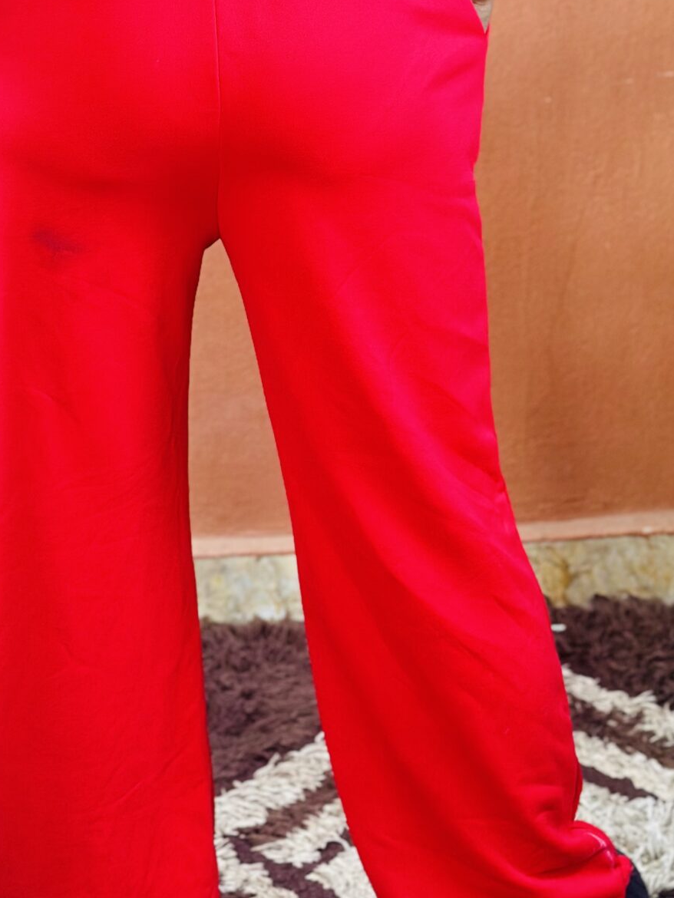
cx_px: 273
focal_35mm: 105
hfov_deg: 14.1
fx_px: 2725
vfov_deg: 18.5
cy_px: 137
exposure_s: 1/50
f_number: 1.78
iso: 200
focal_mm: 6.86
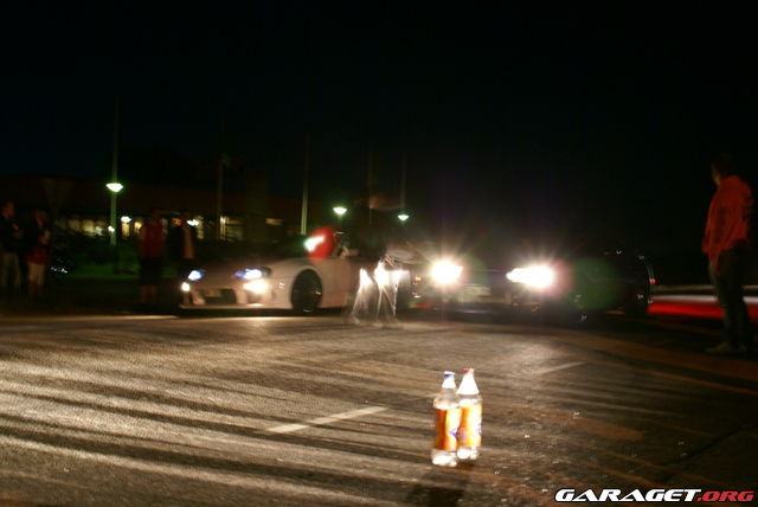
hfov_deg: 46.4
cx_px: 379
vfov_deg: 32.0
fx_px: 885
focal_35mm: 42
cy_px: 254
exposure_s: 1.3
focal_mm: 28
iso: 400
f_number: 4.5
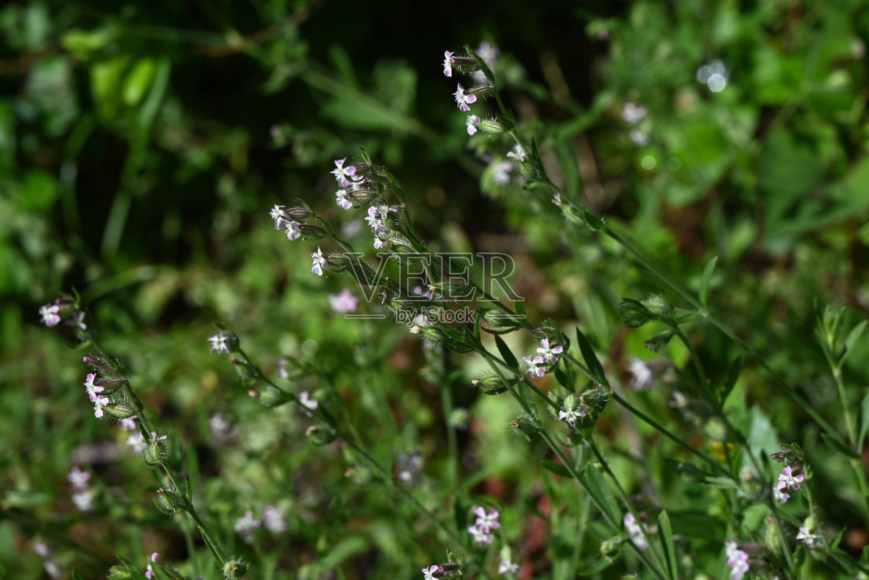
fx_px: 3380
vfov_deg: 9.8
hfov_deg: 14.6
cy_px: 290
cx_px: 434
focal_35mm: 140
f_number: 10
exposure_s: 1/500
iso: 200
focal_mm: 140
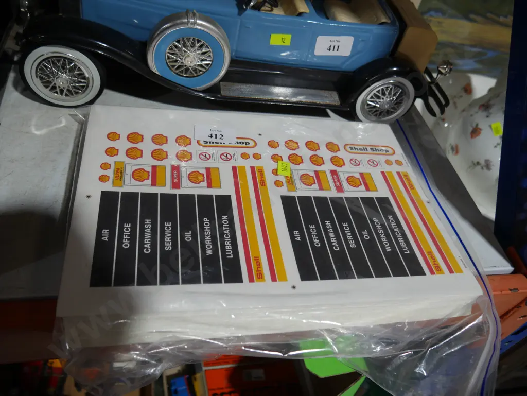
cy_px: 198
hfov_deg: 63.4
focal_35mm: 28
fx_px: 426
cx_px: 264
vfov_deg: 49.8
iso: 200
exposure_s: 1/100
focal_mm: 14
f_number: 3.5
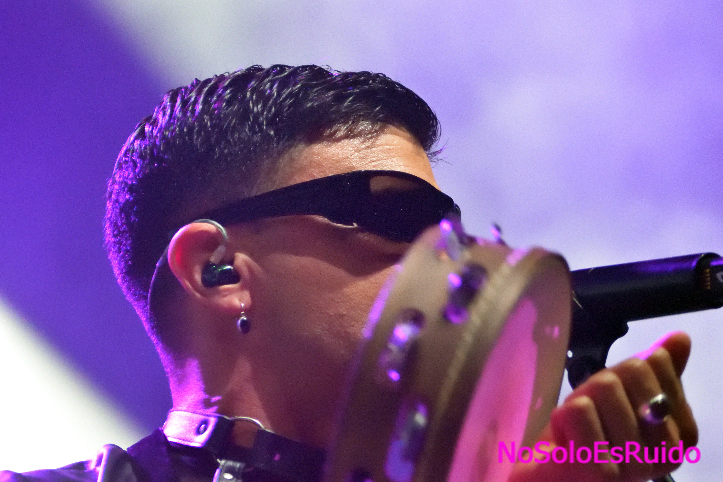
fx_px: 6025
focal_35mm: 300
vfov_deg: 4.6
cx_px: 362
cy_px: 241
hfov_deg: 6.9
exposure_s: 1/320
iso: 12800
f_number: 5.6
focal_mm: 200
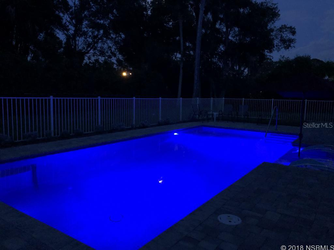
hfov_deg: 63.4
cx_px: 167
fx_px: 270
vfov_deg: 49.7
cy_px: 125
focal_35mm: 28
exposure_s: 1/4
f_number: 1.8
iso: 640
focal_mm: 3.99
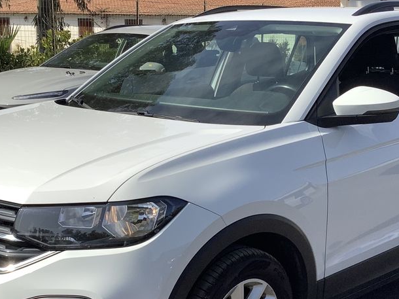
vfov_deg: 23.8
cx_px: 217
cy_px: 211
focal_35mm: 61
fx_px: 703
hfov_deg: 31.7
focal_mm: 3.3
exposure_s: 1/1481
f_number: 2.4
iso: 25
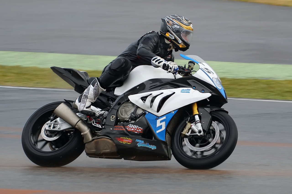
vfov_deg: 5.7
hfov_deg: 8.6
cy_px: 97
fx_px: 1946
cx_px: 146
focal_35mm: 240
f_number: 5.6
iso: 160
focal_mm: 160
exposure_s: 1/320
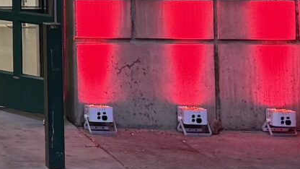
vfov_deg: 7.2
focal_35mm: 161
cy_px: -209
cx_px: -222
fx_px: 1281
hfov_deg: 12.3
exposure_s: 1/60
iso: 160
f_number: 1.78
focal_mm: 6.76
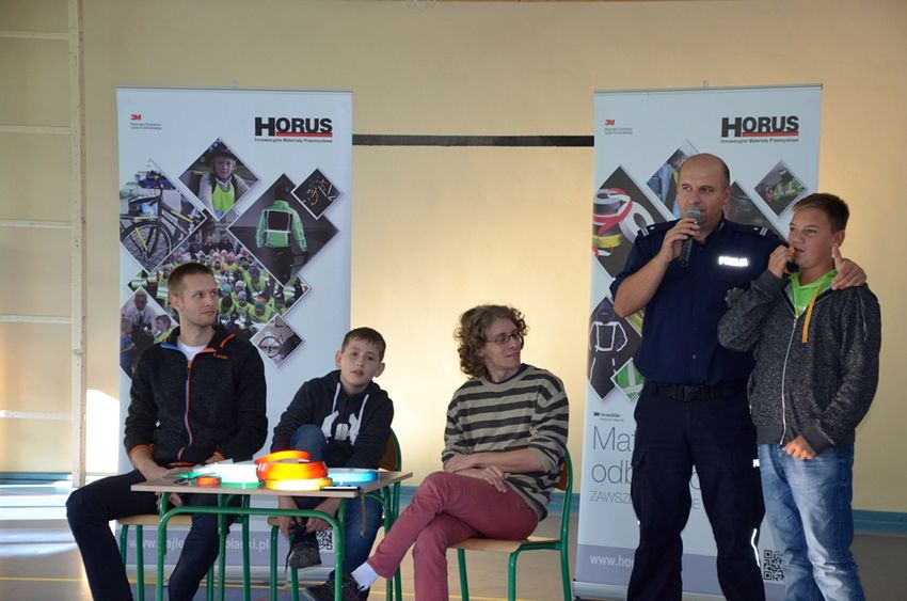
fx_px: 2489
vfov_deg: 13.8
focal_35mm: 99
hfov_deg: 20.7
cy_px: 300
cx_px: 454
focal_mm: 66
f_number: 5.3
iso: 720
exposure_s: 1/60
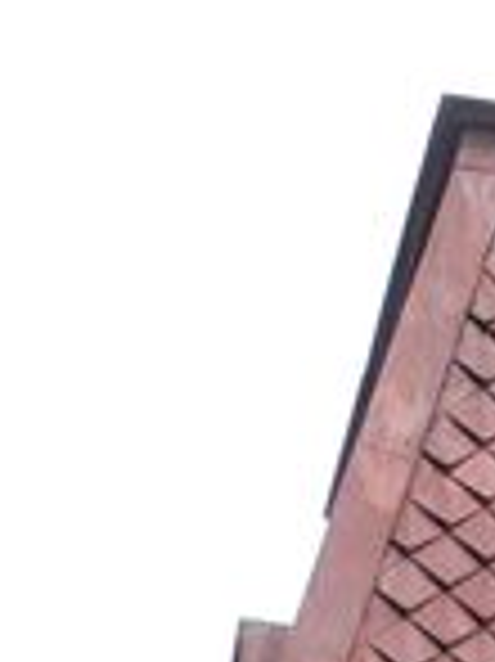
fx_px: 4984
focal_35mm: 261
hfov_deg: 5.6
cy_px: 2036
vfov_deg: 6.8
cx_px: 801
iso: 80
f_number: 3.7
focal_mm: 6
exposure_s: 1/100
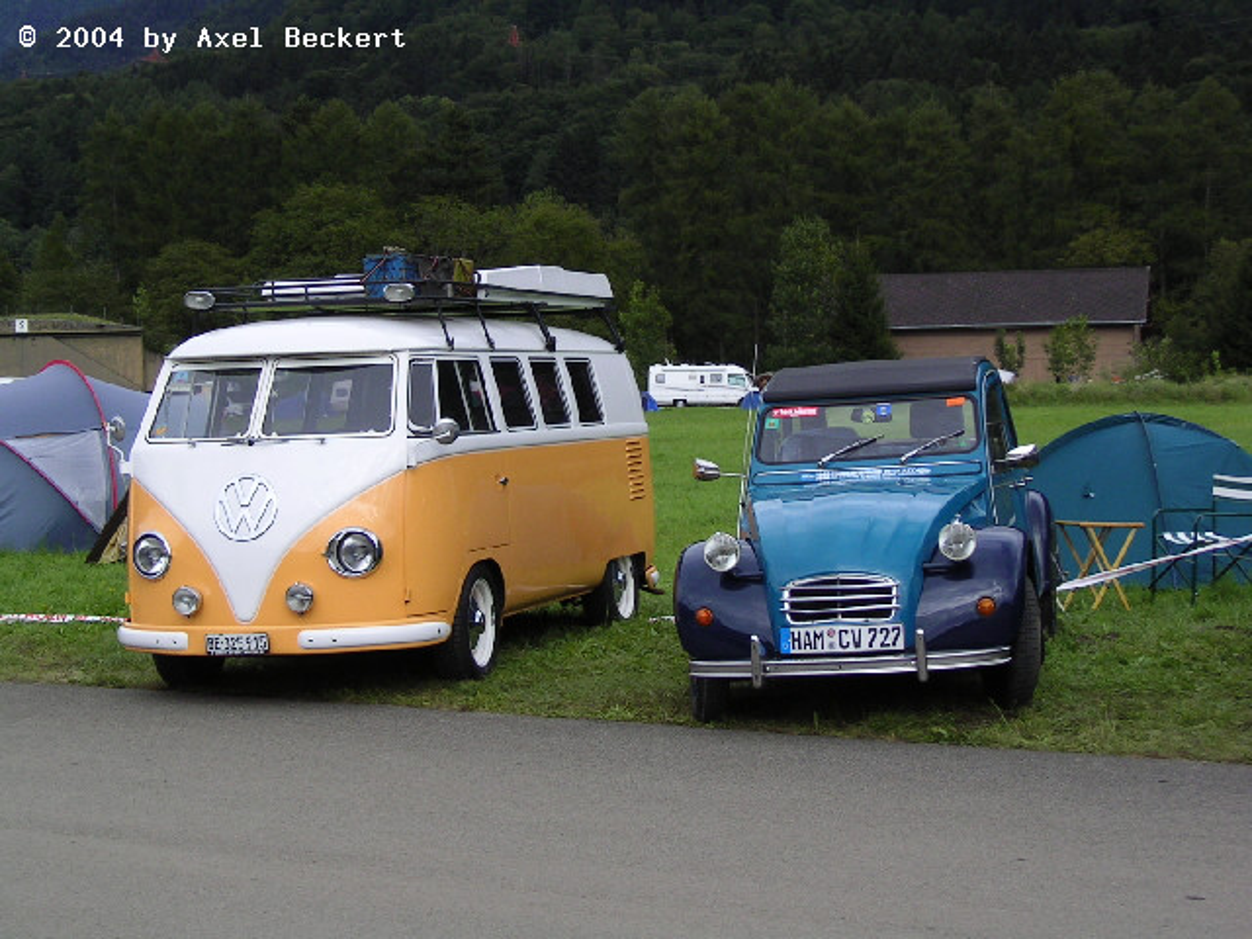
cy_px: 470
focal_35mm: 68
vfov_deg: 21.6
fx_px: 2459
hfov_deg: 28.6
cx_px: 626
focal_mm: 10.7
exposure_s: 1/415
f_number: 3.9
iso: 50
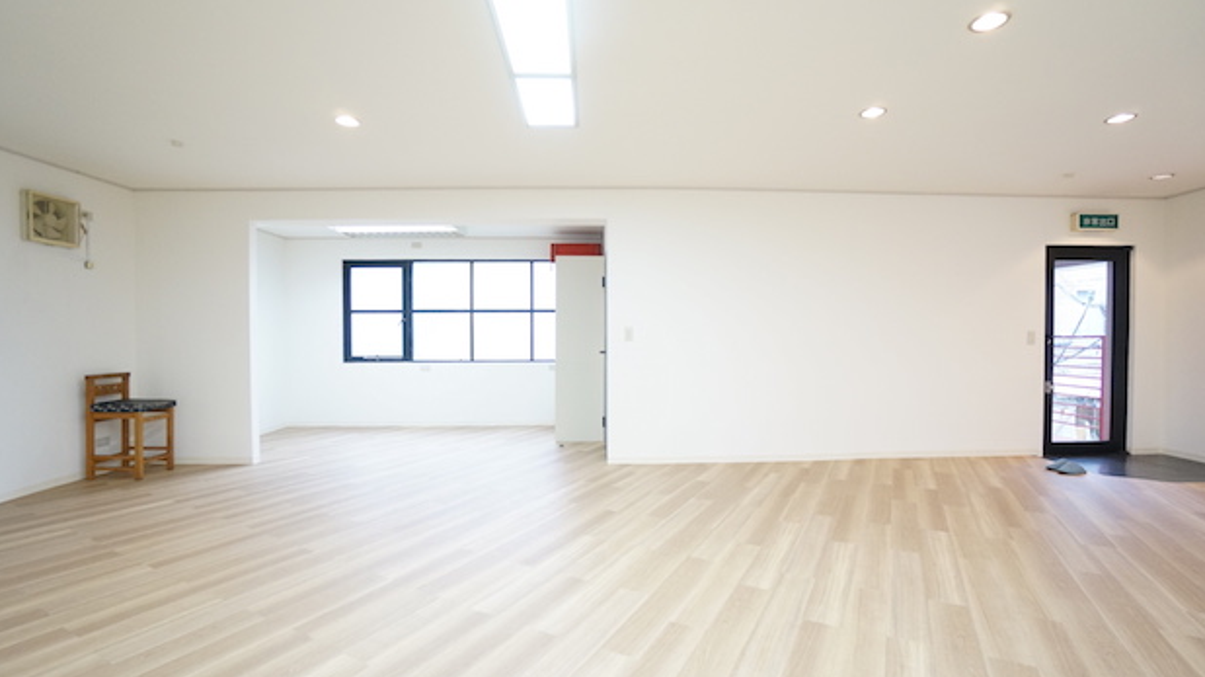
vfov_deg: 67.0
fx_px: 511
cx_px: 606
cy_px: 343
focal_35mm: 16
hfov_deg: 99.4
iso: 1250
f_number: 4
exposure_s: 1/60
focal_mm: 10
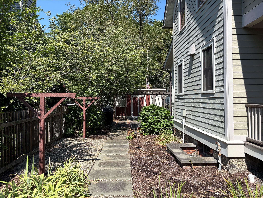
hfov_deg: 67.3
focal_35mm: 26
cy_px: 99
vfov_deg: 53.1
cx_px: 132
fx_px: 198
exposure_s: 1/2208
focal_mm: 5.96
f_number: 1.6
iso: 50
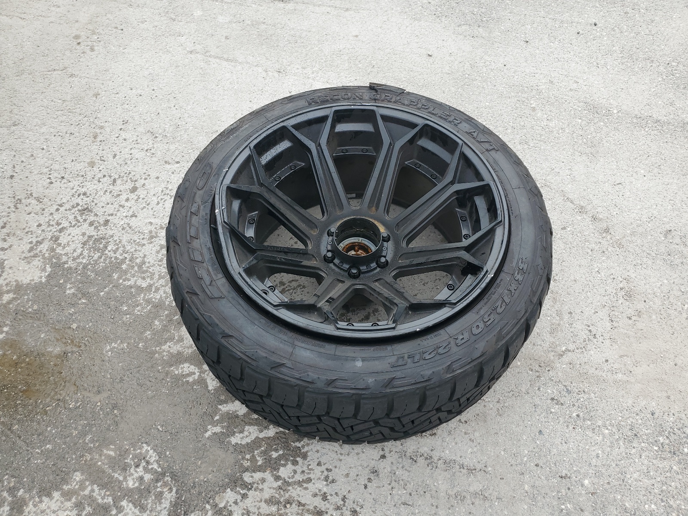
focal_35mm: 26
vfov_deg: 53.1
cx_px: 344
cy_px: 258
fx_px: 517
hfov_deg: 67.3
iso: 50
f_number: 1.5
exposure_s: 1/1111
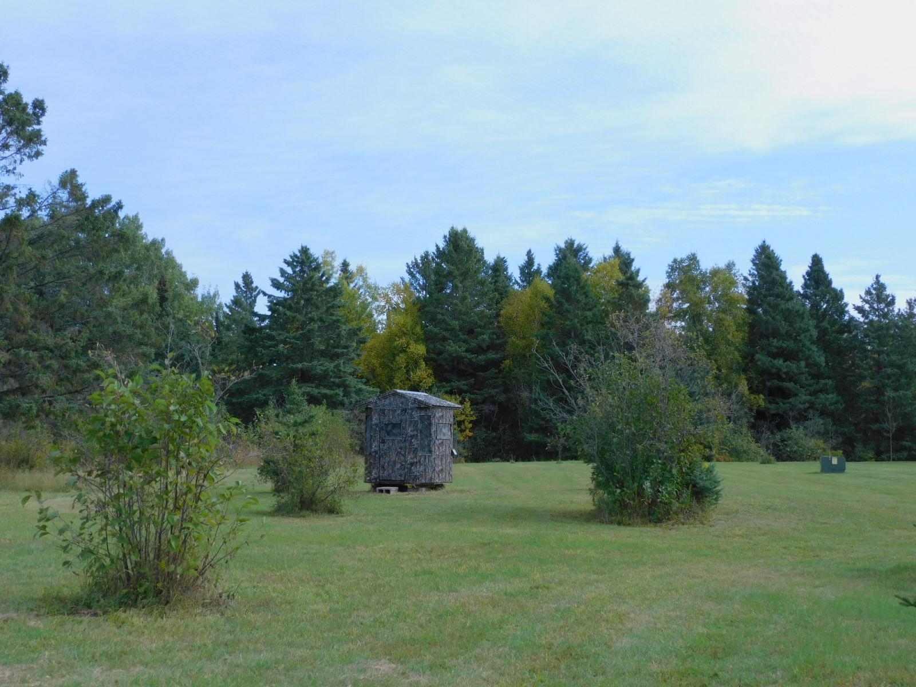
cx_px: 458
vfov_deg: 29.1
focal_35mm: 50
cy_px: 344
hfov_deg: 38.2
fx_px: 1323
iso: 125
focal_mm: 9
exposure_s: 1/800
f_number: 4
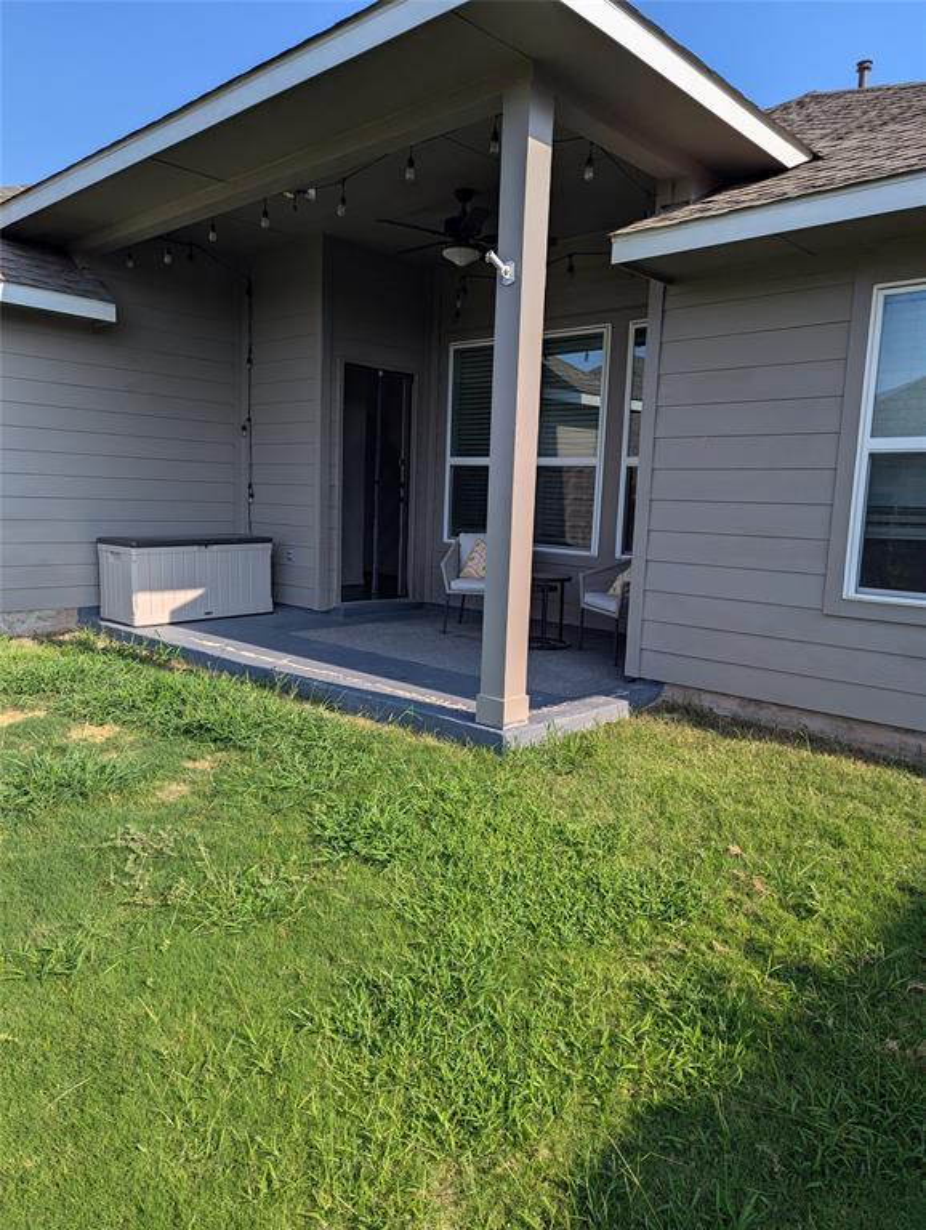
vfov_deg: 71.5
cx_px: 463
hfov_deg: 56.9
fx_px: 854
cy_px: 615
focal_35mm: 24
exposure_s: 1/1451
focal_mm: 6.81
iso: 45
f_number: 1.85
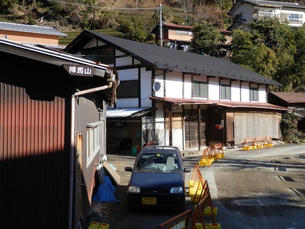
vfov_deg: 32.2
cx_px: 152
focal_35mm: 45
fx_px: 396
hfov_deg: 42.1
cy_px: 114
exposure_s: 1/400
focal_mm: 8
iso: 80
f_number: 3.8
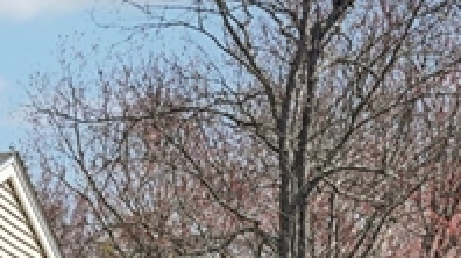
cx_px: -398
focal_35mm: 190
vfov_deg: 6.2
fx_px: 2321
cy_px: 478
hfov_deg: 10.6
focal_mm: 35
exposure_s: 1/160
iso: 100
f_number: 8
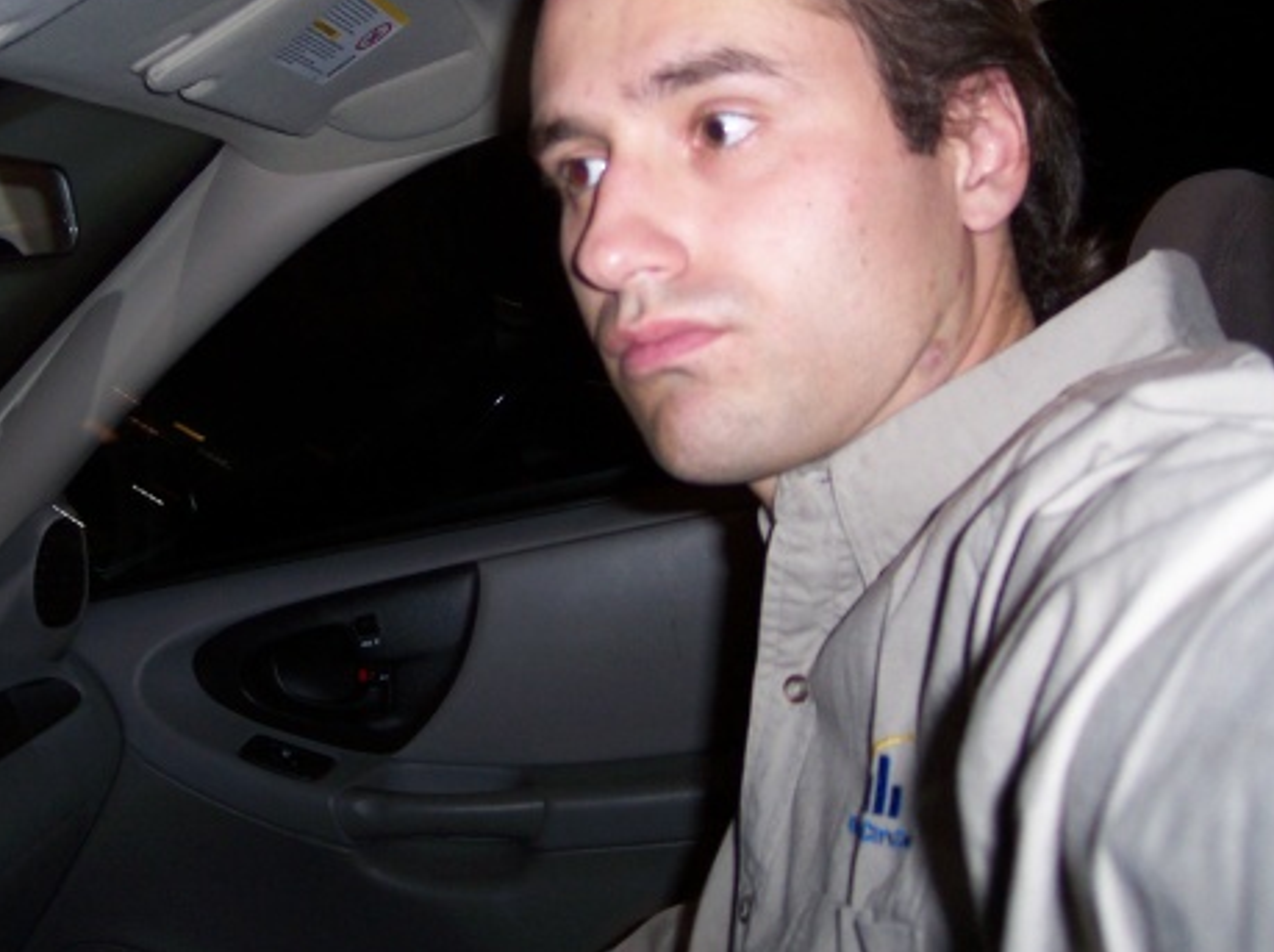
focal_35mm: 53
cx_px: 433
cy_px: 312
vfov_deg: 27.3
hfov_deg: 35.9
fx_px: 1948
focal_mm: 8
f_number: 2.8
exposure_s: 1/30
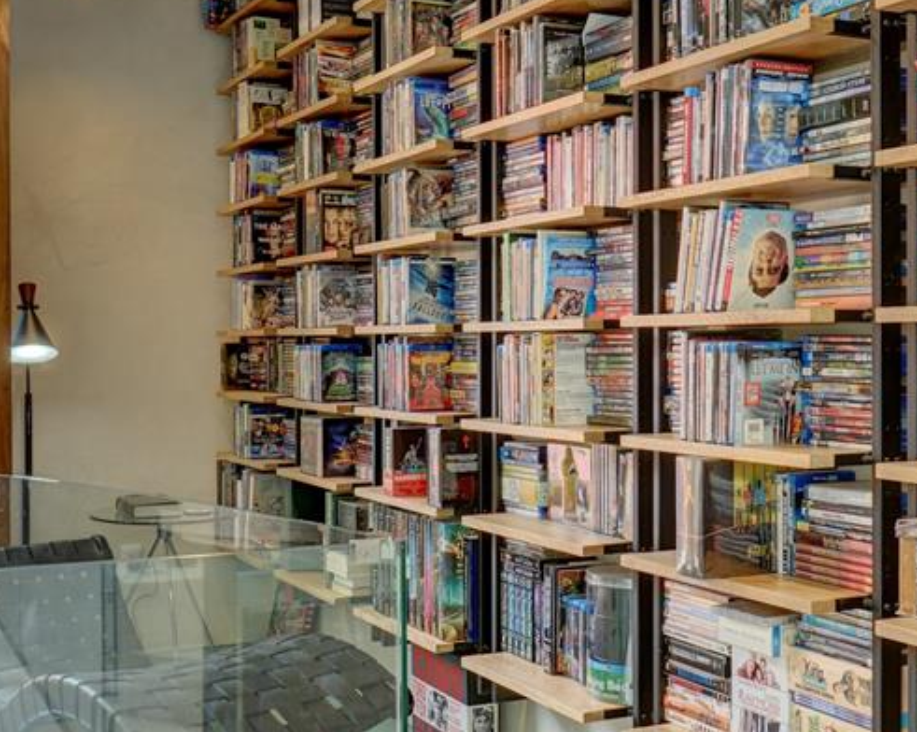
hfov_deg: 39.5
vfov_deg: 32.0
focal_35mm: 47
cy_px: 355
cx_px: 407
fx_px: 1275
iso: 100
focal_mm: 16
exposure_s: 1/13
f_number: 8
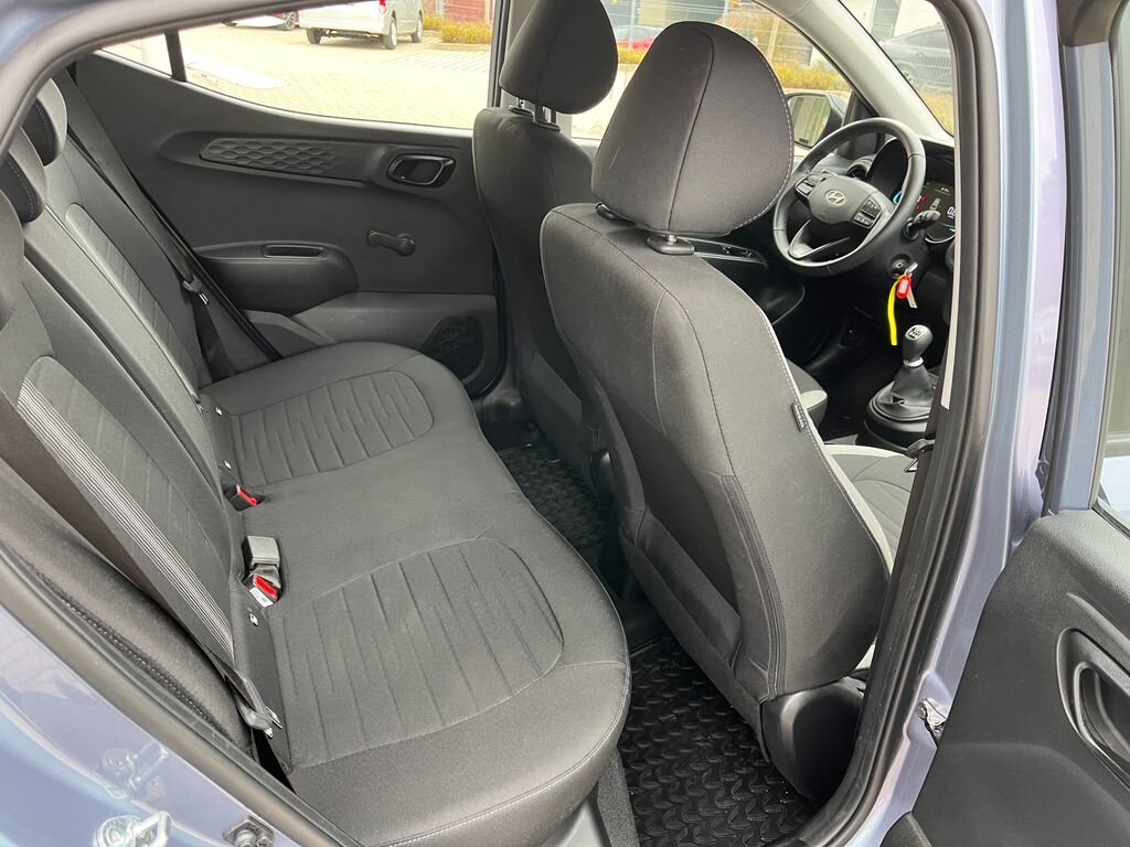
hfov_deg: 67.3
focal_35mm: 26
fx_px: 849
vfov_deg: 53.1
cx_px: 565
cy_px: 424
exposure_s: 1/89
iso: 125
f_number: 1.6
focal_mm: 5.1
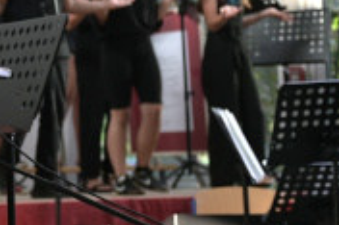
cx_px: -312
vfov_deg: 8.3
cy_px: 39
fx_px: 1543
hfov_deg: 11.4
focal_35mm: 164
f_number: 2.8
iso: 200
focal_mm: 40
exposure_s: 1/160
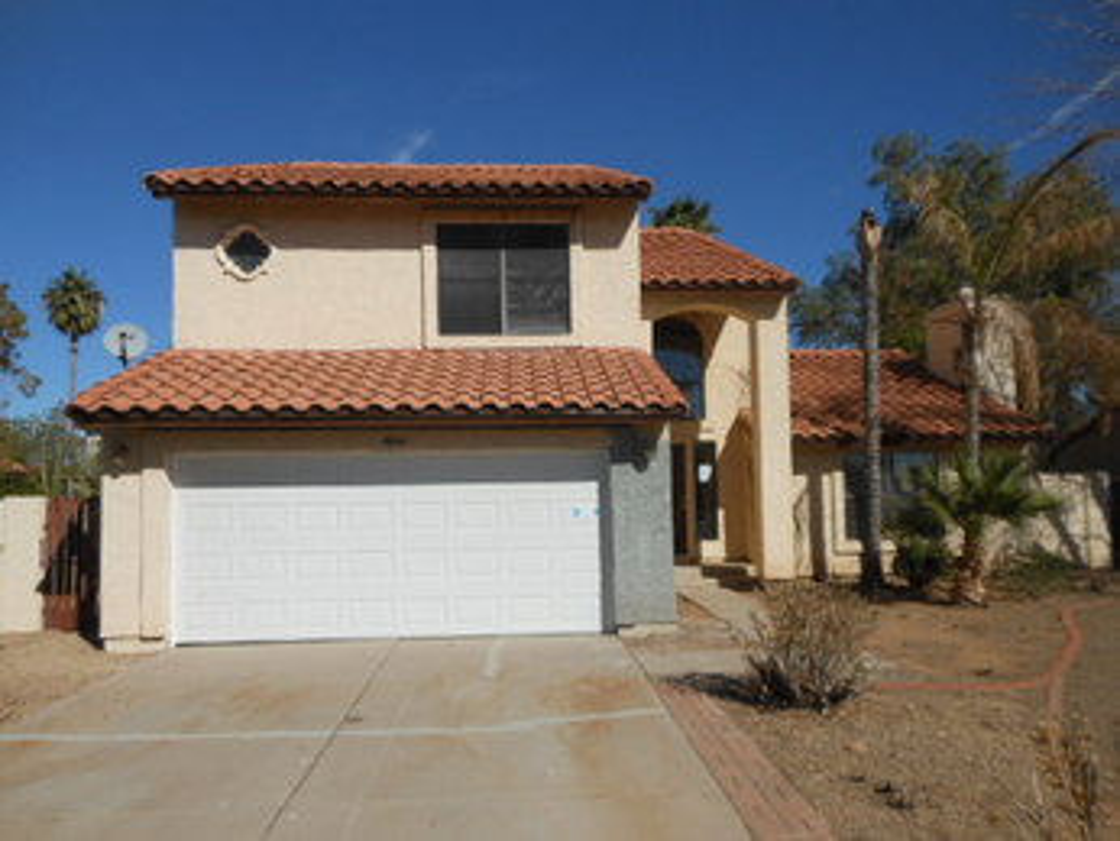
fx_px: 809
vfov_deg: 54.9
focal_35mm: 25
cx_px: 560
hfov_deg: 69.4
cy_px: 420
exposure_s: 1/250
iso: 80
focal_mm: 4.5
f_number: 10.2
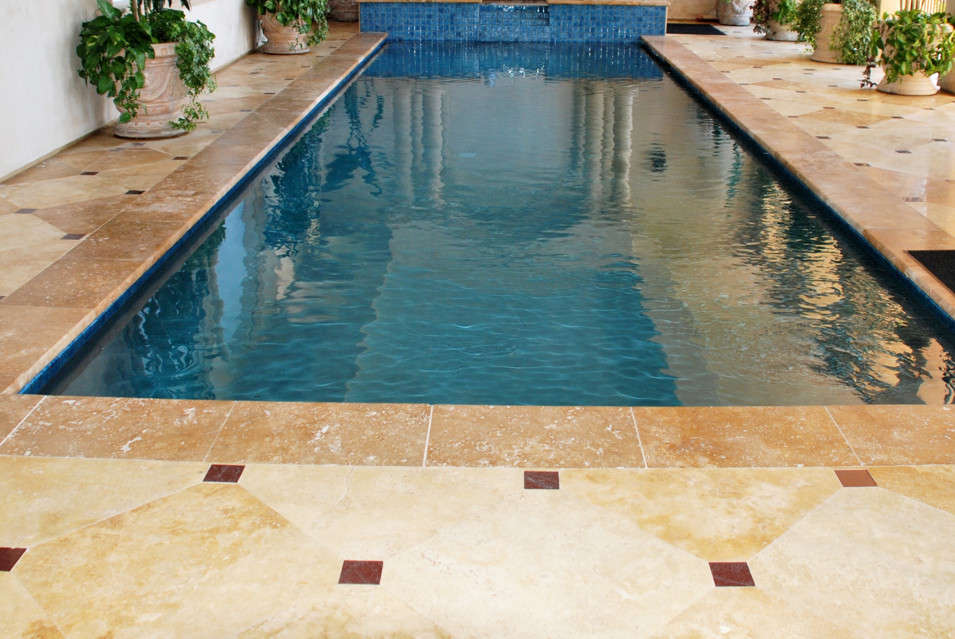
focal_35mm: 38
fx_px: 1009
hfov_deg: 50.6
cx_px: 511
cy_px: 198
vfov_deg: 34.7
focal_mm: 18
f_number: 3.5
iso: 220
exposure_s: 1/60
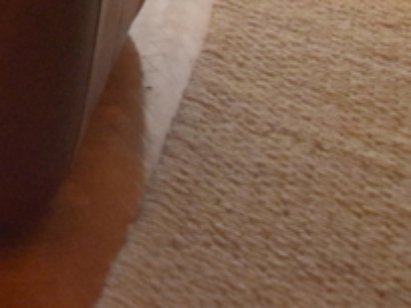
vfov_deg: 12.6
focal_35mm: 85
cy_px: -471
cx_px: -465
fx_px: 1009
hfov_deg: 16.2
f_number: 4.5
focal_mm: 10
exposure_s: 1/125
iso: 1000
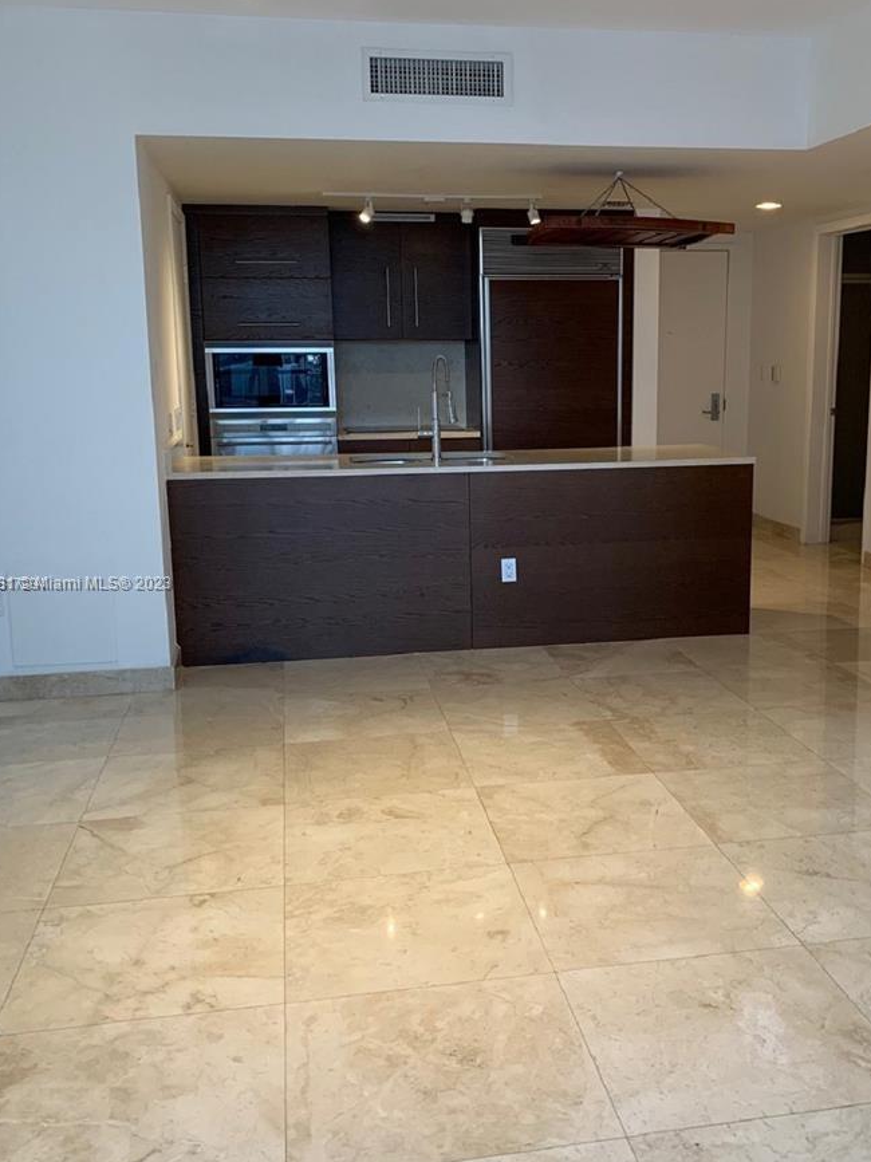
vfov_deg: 51.4
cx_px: 529
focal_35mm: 36
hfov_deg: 39.5
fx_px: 1208
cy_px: 584
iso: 80
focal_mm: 4.25
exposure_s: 1/120
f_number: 1.8
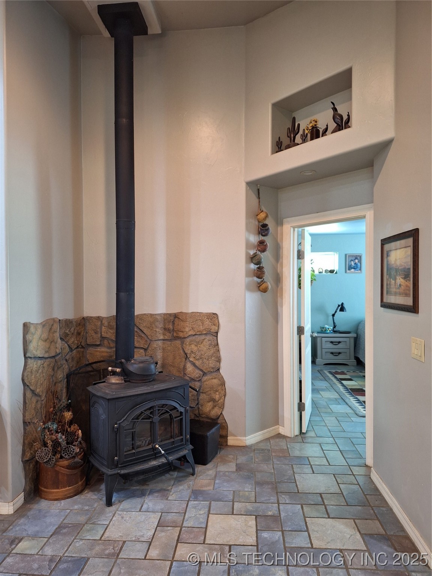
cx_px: 216
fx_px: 383
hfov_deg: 58.9
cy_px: 288
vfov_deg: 73.9
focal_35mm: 23
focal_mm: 5.54
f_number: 1.8
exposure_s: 1/24
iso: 320
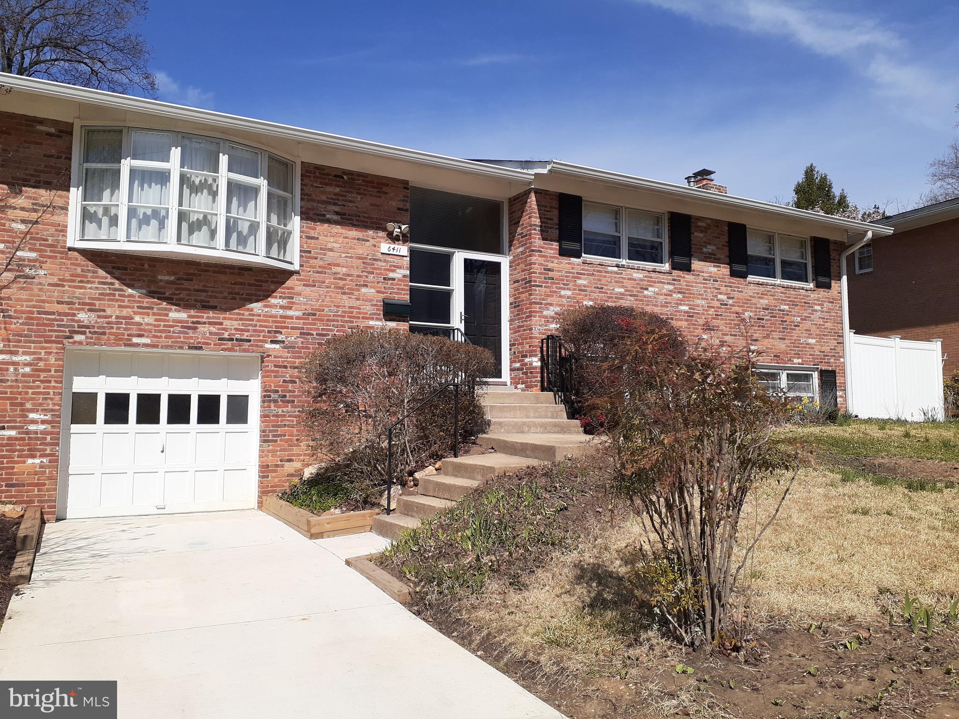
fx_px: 748
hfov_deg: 65.3
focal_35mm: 27
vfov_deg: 51.4
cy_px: 360
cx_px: 480
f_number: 1.9
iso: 40
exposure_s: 1/2242
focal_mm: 3.6
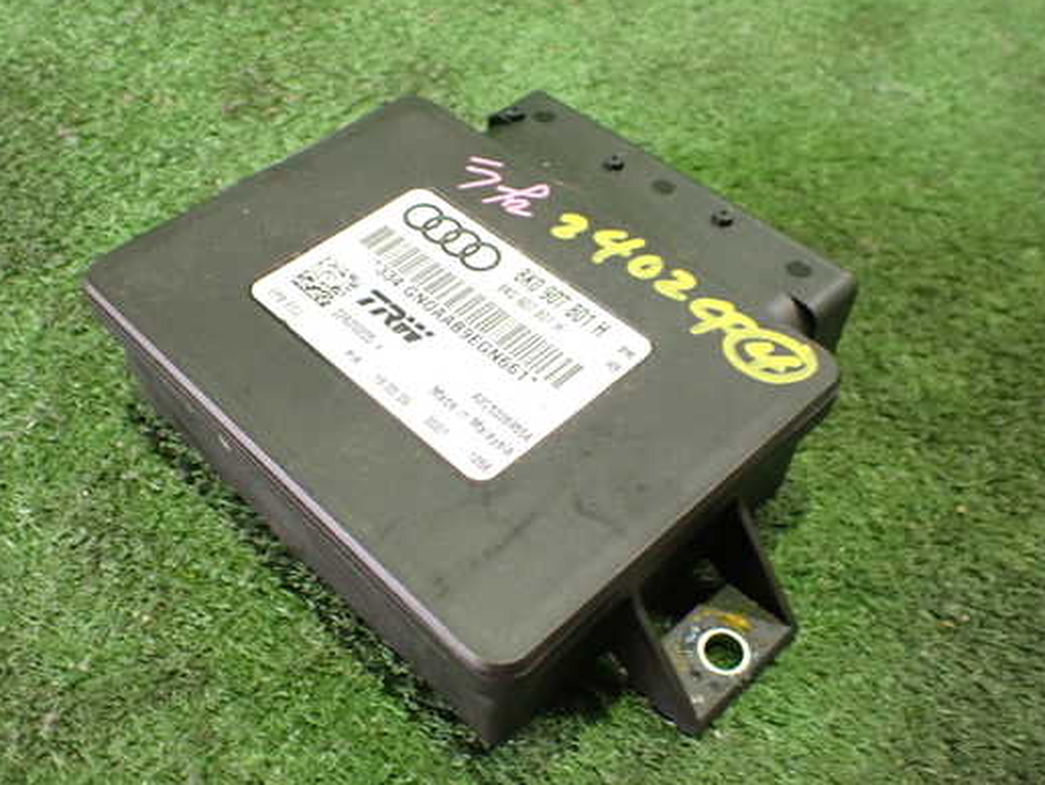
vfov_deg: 40.7
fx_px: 1057
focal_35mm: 35
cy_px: 401
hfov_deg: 52.5
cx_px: 474
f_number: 2.3
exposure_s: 1/30
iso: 800
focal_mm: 5.4
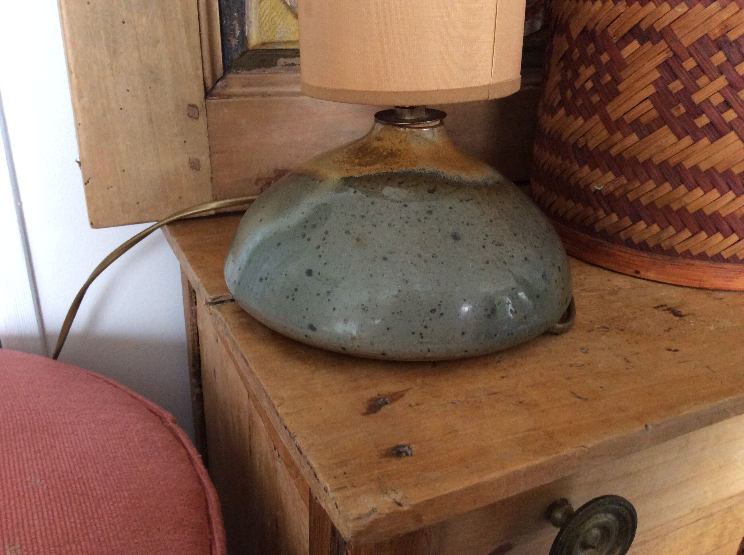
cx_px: 372
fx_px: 687
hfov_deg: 56.9
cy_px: 278
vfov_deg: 44.1
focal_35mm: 32
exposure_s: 1/25
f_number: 2.4
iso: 200
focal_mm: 3.3
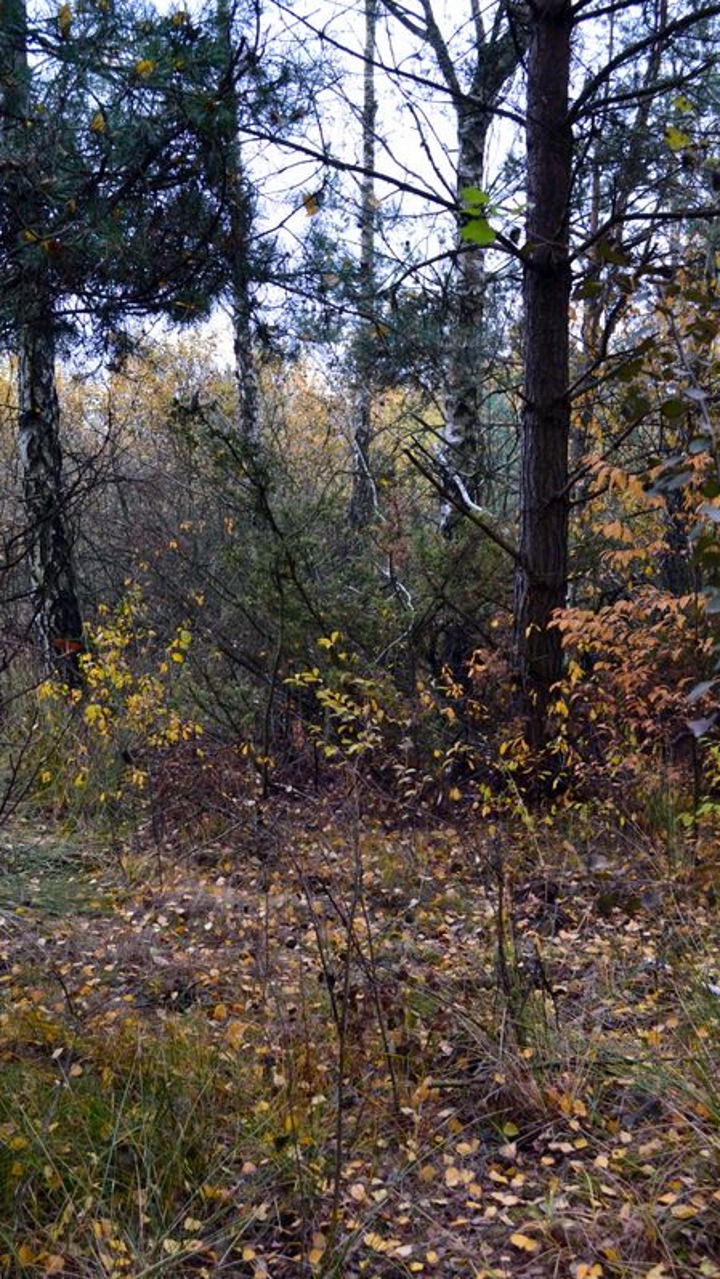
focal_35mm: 41
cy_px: 639
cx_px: 415
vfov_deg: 49.4
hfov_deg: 29.0
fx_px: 1390
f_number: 7.1
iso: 800
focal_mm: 26
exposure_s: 1/60
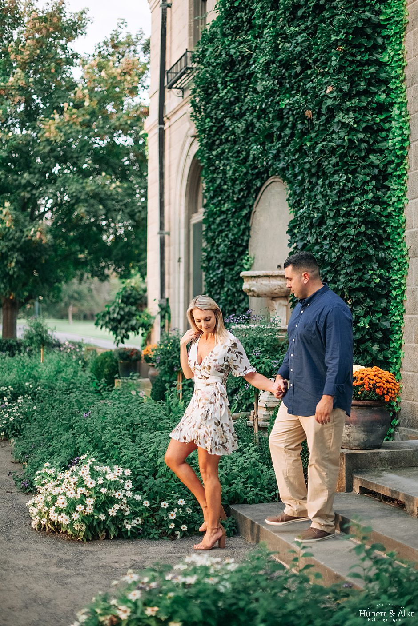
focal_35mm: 50
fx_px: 870
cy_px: 313
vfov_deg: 39.6
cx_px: 209
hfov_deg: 27.0
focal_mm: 50
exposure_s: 1/2000
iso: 320
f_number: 1.4
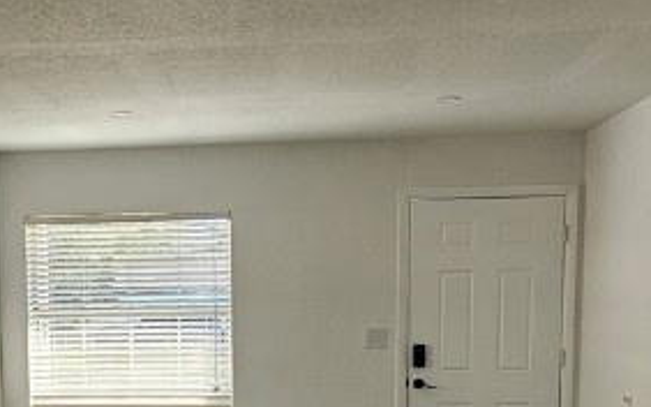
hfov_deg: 39.4
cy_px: 407
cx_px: 178
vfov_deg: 24.6
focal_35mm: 50
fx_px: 887
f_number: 2.2
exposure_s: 1/60
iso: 64
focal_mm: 2.2
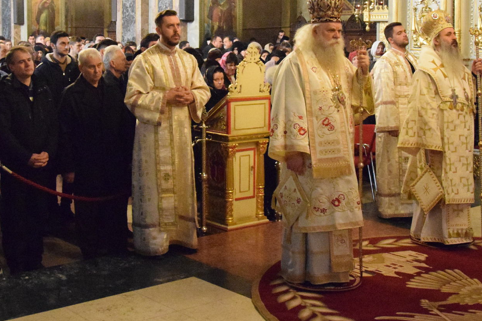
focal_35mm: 58
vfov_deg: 23.2
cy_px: 86
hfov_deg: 34.5
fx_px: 775
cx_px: 248
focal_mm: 21
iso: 10000
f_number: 4
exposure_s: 1/60
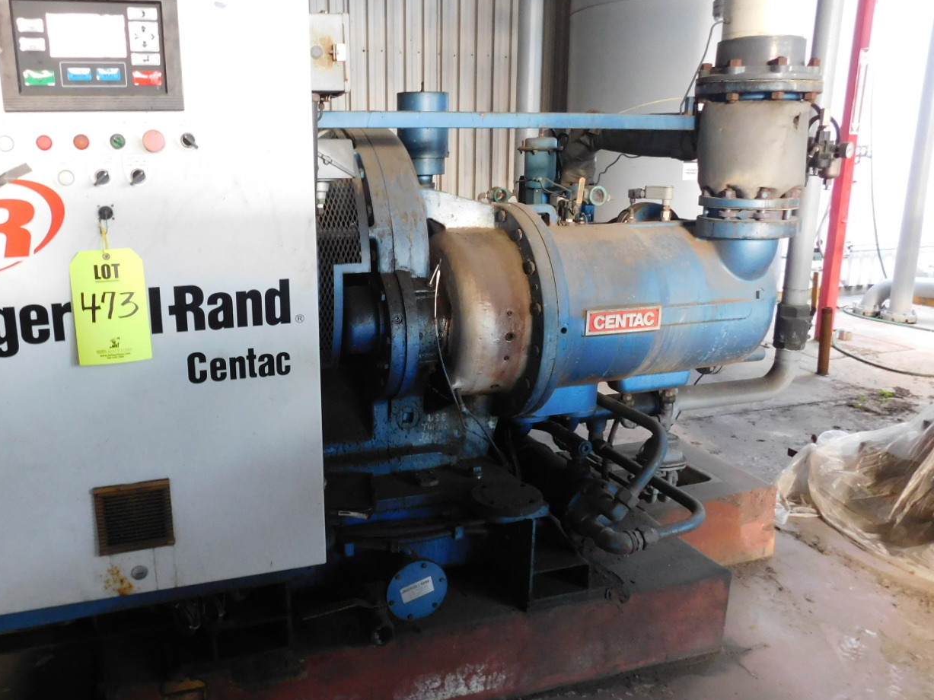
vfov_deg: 46.8
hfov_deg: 59.6
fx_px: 809
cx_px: 386
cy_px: 351
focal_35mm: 30
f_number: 3
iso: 320
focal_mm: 4
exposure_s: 1/30
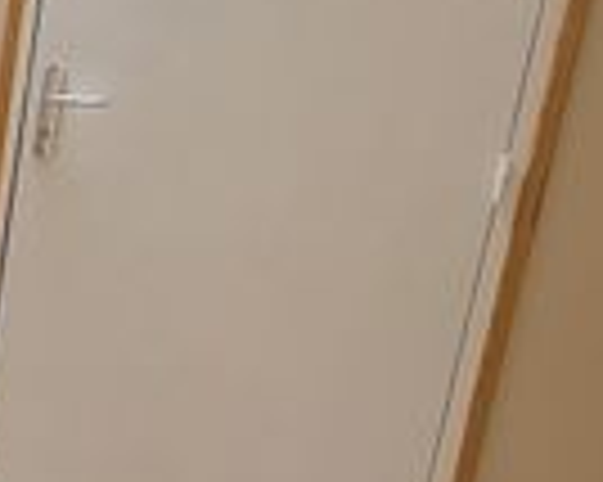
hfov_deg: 23.8
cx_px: -369
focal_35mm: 57
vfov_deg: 26.3
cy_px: 117
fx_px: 1017
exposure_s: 1/50
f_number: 2.2
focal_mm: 1.74
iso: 64
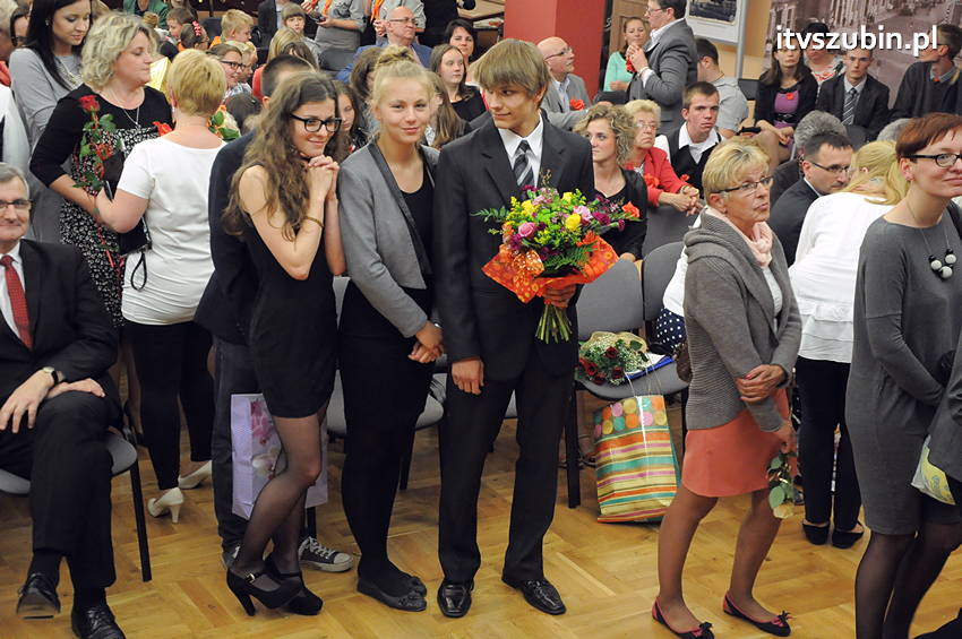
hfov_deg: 35.1
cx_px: 481
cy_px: 320
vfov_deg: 23.7
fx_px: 1522
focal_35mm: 57
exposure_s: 1/80
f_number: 5
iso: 2500
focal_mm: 38
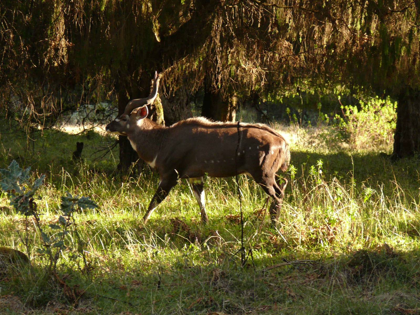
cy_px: 158
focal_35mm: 222
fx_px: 2694
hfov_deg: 8.9
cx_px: 210
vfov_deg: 6.7
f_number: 3.6
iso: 200
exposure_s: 1/125
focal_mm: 42
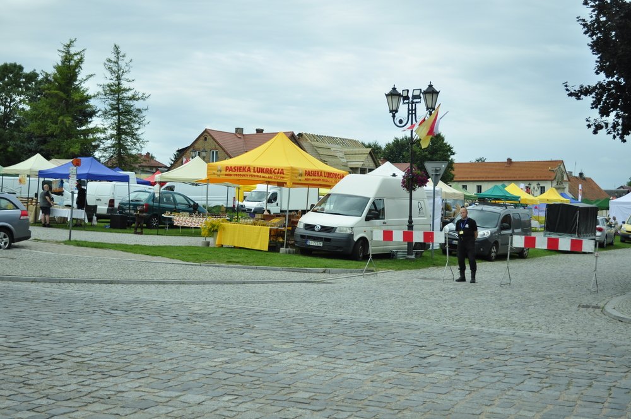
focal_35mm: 52
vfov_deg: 25.7
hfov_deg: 37.9
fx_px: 919
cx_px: 316
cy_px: 210
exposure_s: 1/800
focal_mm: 35
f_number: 5
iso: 200
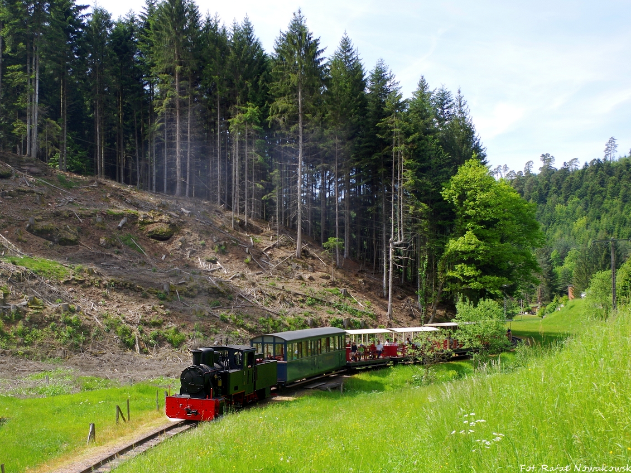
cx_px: 312
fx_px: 674
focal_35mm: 37
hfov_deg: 50.1
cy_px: 235
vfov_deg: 38.7
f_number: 5.6
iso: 100
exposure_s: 1/250
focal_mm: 23.13
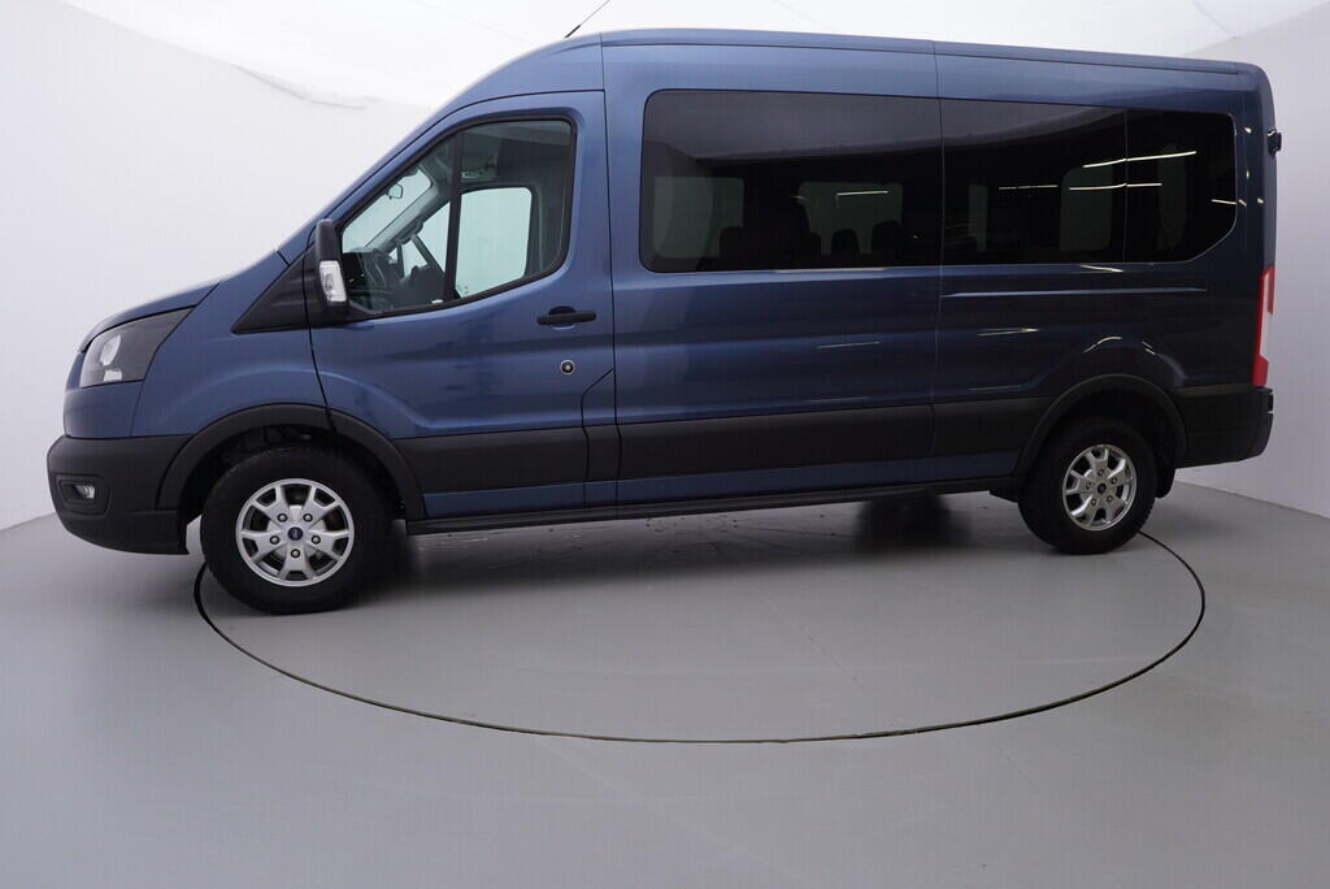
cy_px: 444
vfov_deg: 56.2
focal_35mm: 22
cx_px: 665
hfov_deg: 77.3
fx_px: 832
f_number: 5
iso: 200
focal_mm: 15
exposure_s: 1/80
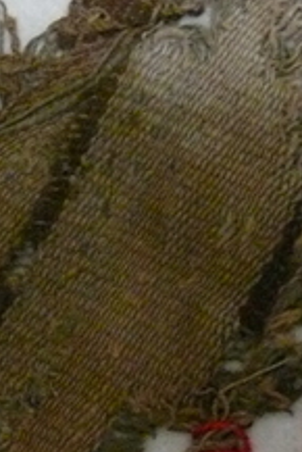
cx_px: 2
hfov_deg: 10.2
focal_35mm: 134
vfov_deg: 15.2
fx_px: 1683
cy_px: 340
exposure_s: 1/25
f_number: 2.8
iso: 800
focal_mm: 7.4
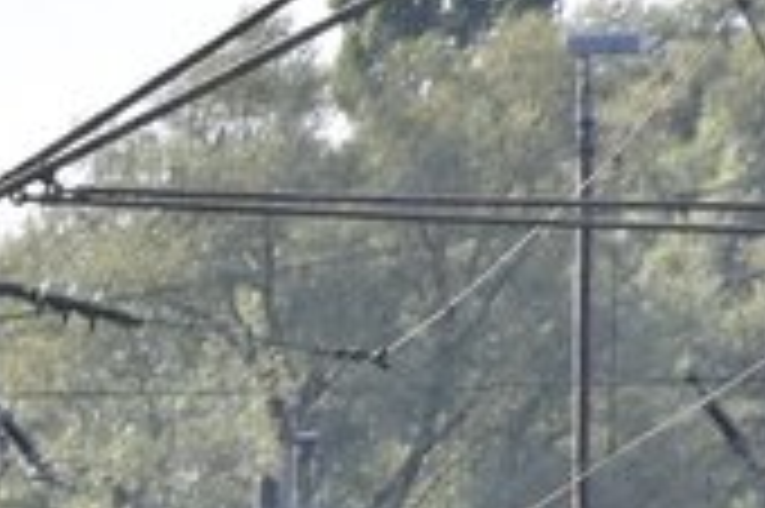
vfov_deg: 1.2
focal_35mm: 1115
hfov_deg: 1.8
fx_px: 23661
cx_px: -1670
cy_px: 1128
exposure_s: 1/500
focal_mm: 105
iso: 360
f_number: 8
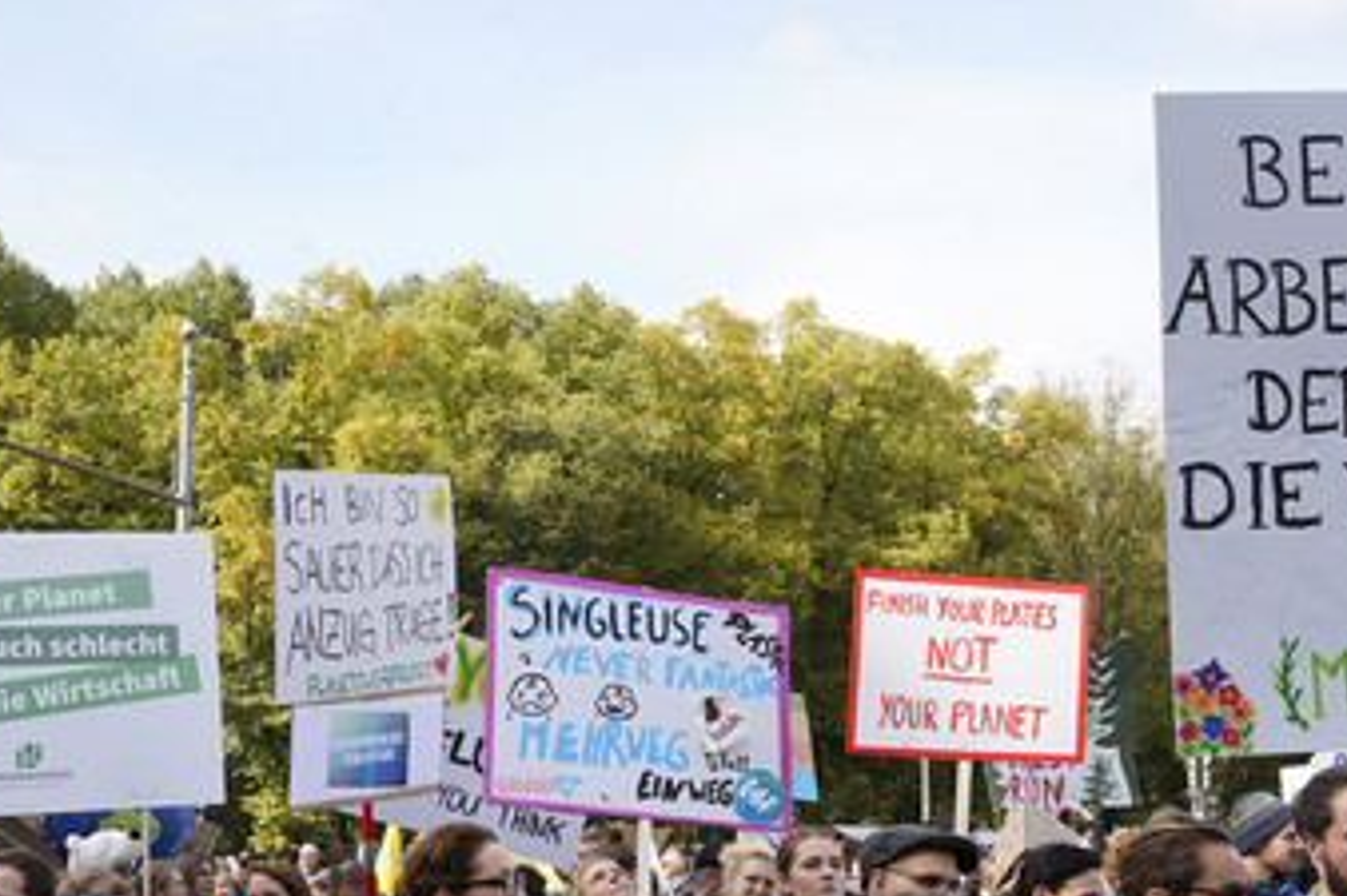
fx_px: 2244
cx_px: 711
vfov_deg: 22.5
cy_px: 585
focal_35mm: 60
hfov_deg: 33.4
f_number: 9
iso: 160
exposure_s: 1/125
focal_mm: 45
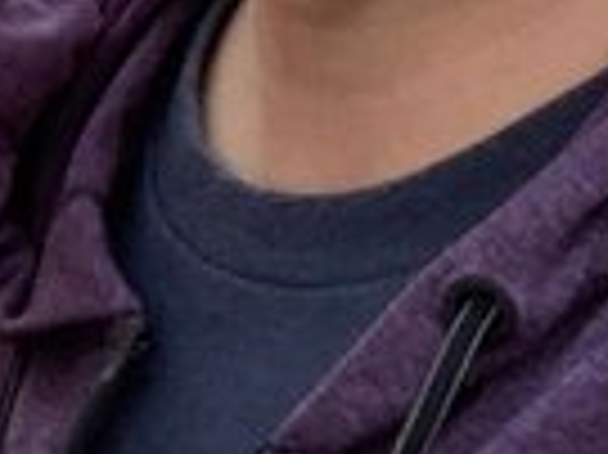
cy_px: -458
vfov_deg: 7.5
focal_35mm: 190
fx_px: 3334
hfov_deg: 10.3
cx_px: 23
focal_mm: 2.87
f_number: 2.2
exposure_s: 1/60
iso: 125
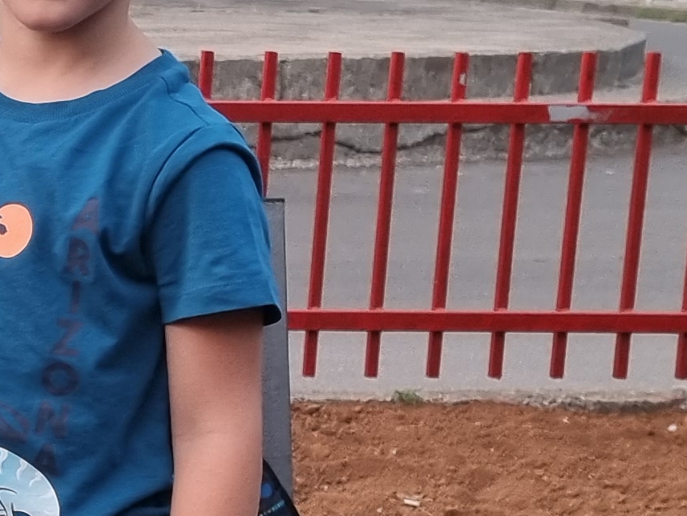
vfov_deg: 13.2
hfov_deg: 14.9
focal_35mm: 112
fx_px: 2223
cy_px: 303
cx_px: -623
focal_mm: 6.7
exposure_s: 1/17
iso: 160
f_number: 1.8
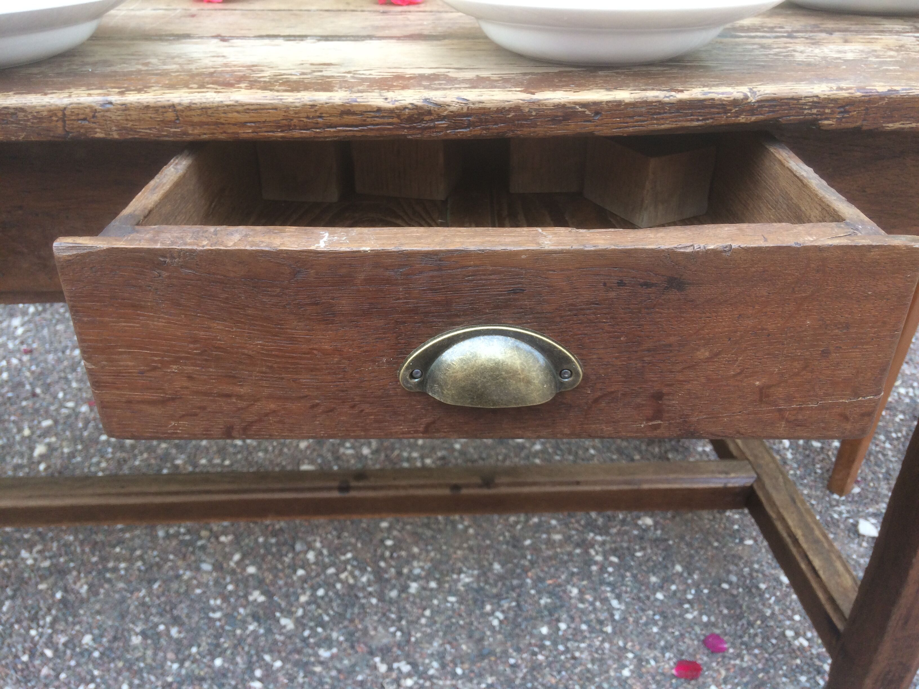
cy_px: 344
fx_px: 770
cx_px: 460
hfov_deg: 61.7
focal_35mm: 29
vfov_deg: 48.2
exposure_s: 1/100
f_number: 2.2
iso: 64
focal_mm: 4.15
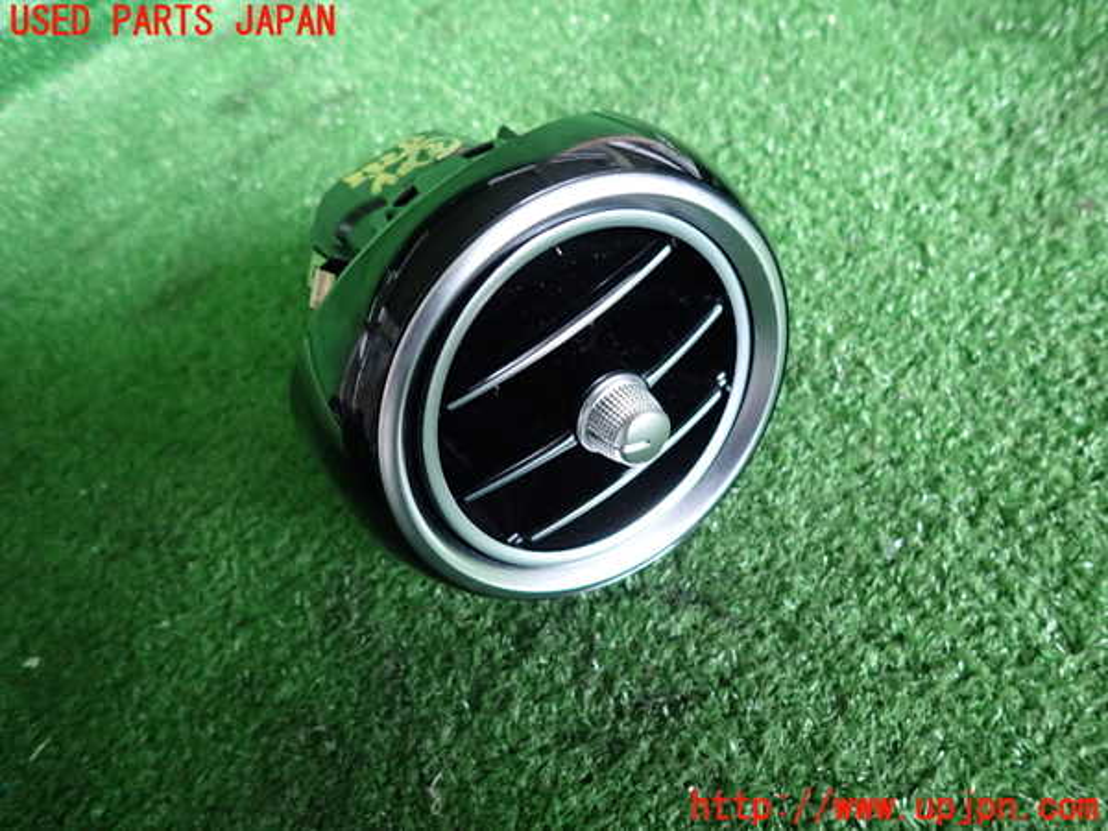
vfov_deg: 54.9
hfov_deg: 69.4
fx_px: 800
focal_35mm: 25
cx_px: 554
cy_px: 416
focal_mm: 4.5
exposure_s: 1/30
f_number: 2
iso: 320
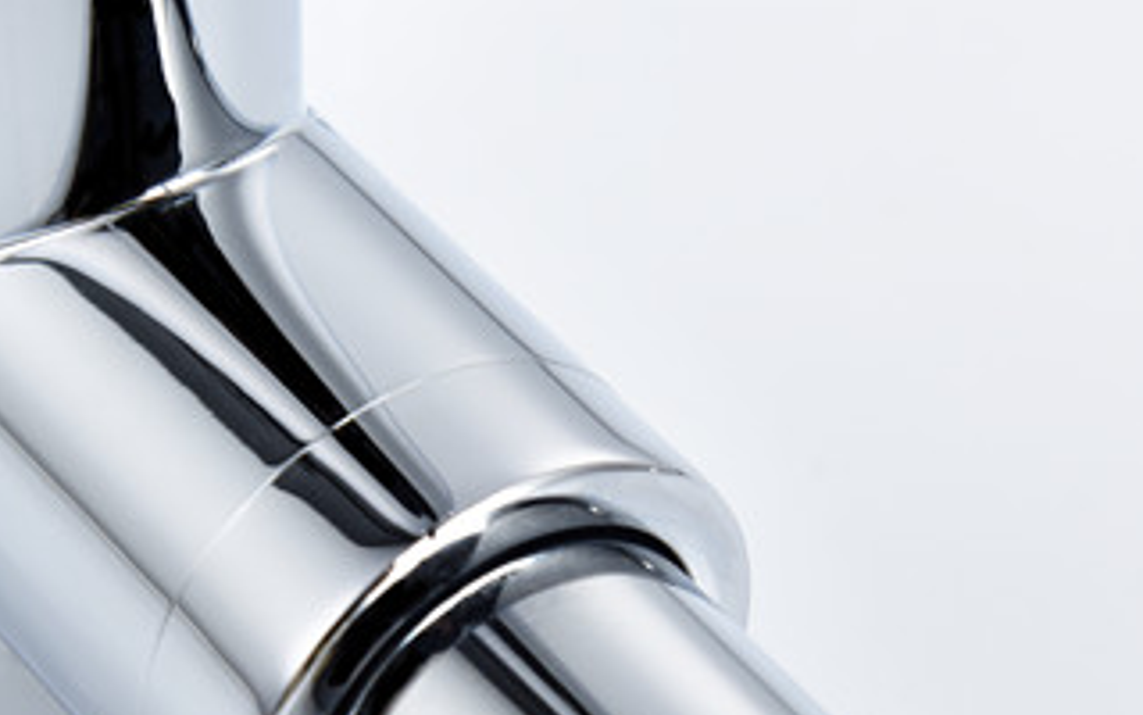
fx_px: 5202
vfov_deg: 7.8
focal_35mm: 167
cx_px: 561
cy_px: 633
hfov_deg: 12.5
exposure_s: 1/125
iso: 64
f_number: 11
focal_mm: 70
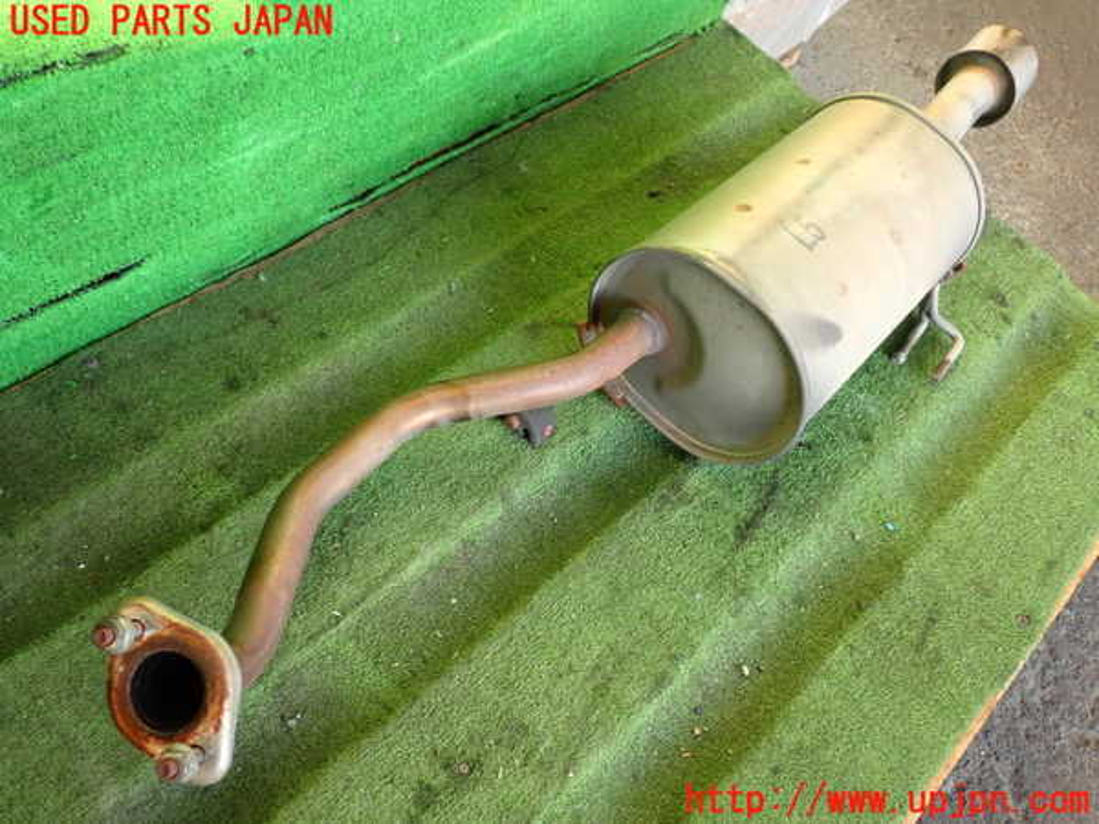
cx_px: 550
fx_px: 1143
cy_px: 412
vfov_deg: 39.7
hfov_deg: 51.4
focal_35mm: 36
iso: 320
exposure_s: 1/125
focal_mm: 6.37
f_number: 2.5
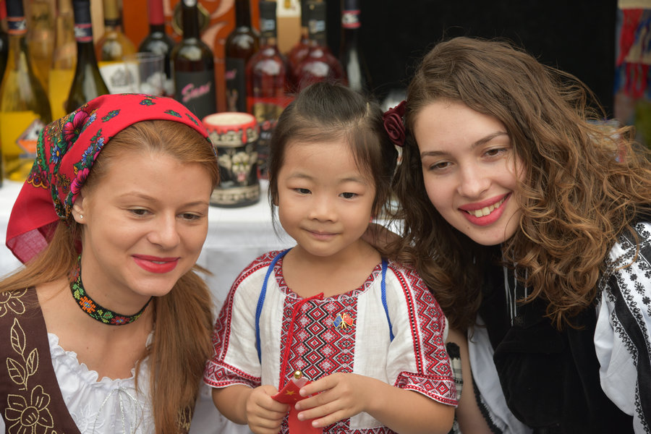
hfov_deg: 22.1
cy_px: 217
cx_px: 326
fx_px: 1664
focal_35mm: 92
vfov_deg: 14.9
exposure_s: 1/400
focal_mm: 92
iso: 400
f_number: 5
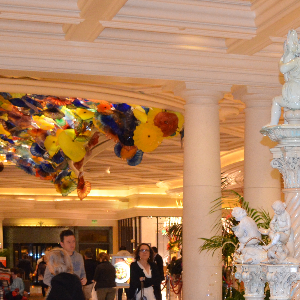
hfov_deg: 17.6
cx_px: 317
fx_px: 941
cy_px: 293
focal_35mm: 96
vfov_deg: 17.7
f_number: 4
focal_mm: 24
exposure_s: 1/60
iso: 2000
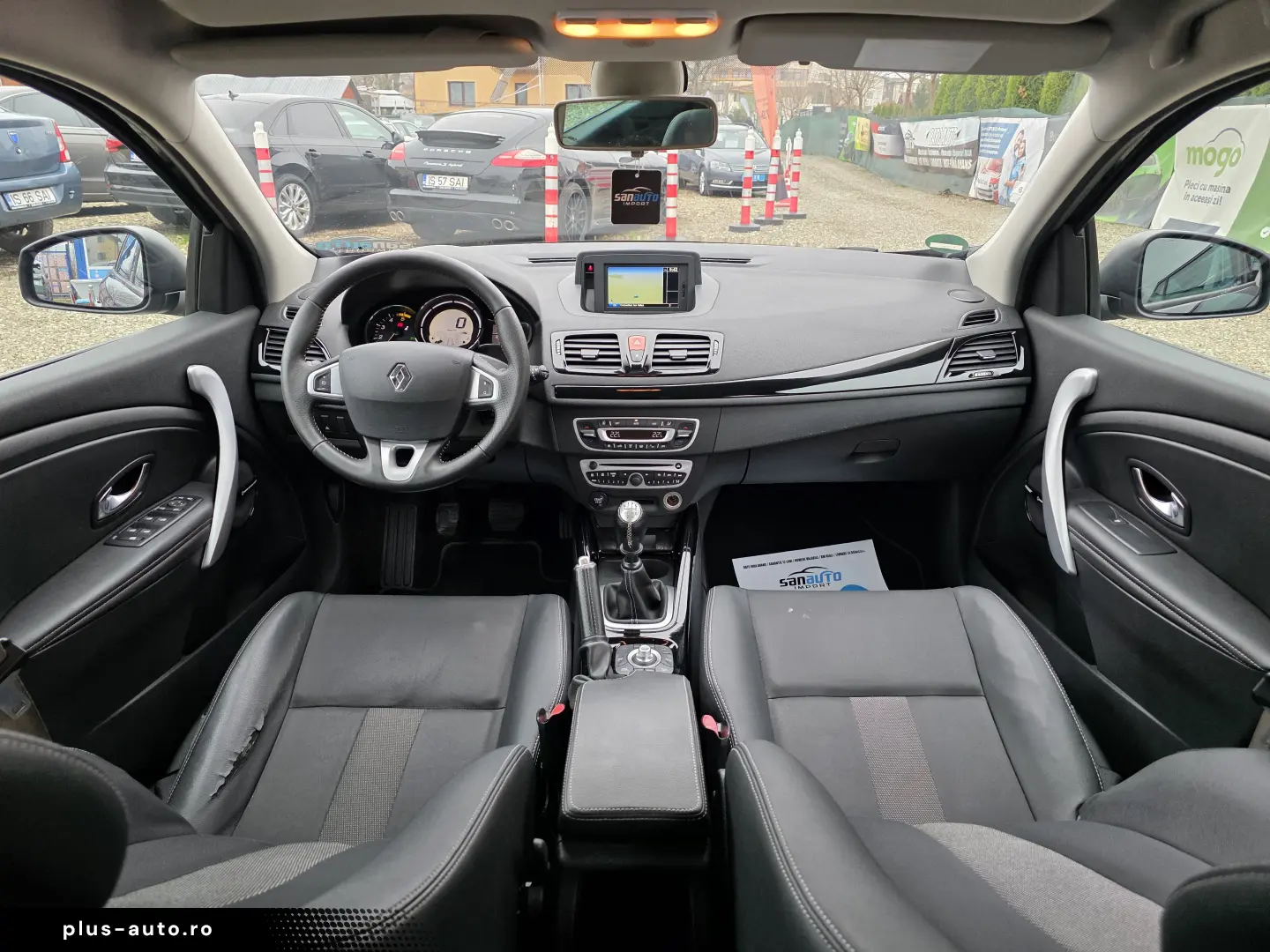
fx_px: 844
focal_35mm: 23
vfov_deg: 58.9
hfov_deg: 73.9
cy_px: 476
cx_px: 635
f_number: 1.7
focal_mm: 6.3
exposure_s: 1/180
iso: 160
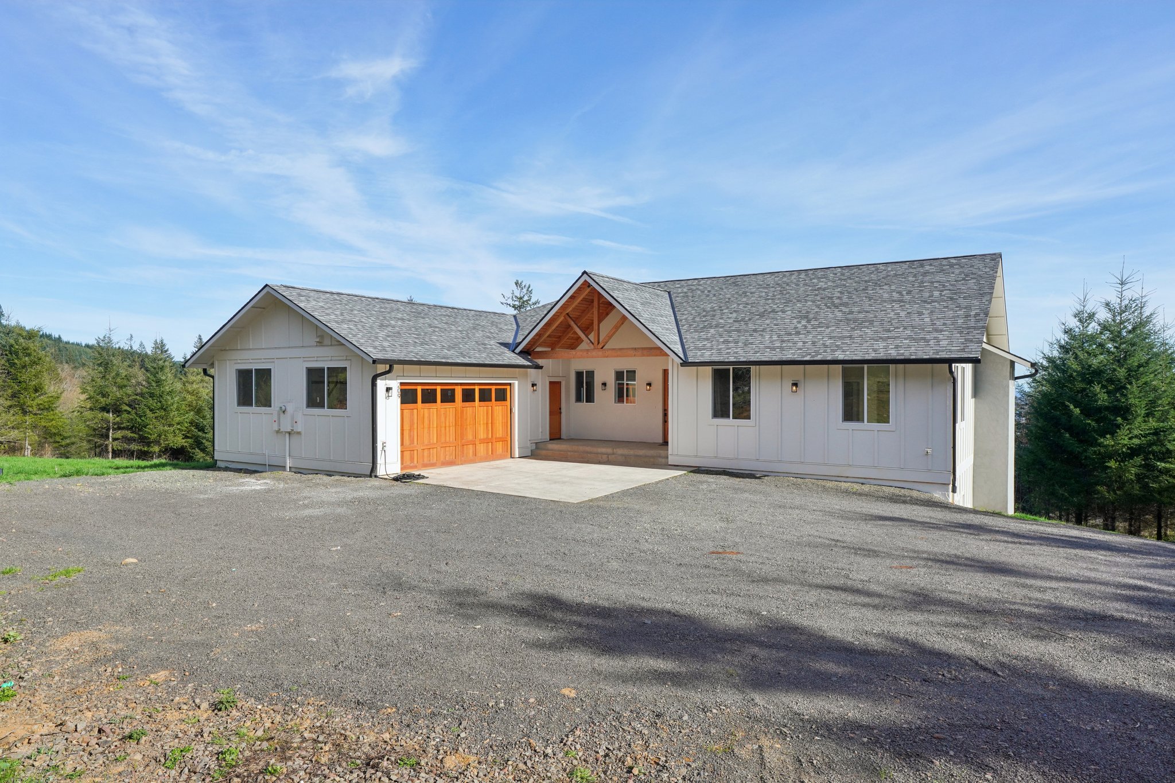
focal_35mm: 22
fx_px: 718
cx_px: 588
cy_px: 392
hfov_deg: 78.6
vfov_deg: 57.2
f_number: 8
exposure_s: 1/1000
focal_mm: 22
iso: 400
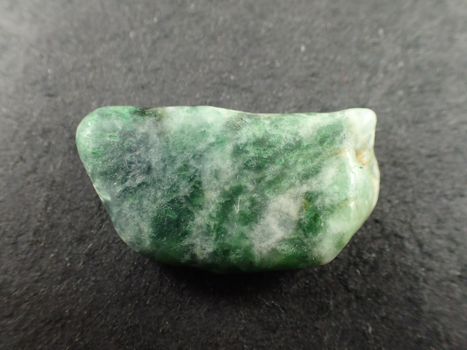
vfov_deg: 40.7
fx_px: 472
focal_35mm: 35
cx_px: 234
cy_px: 175
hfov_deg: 52.6
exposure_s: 1/125
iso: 320
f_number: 2.6
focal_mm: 6.42
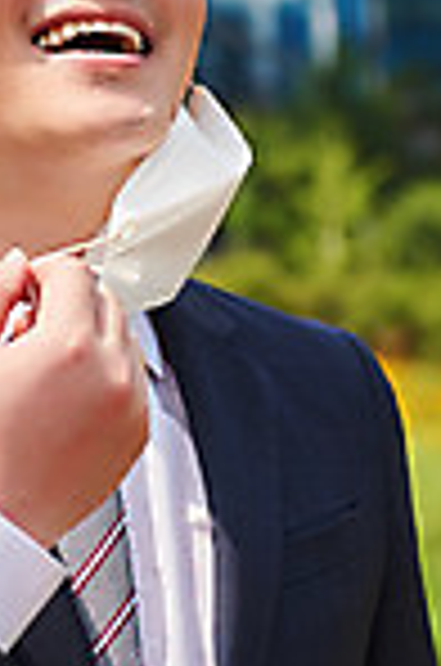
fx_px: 2603
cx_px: 20
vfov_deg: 14.5
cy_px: 202
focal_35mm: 141
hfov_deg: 9.6
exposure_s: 1/2500
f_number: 3.5
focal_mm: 52
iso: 200
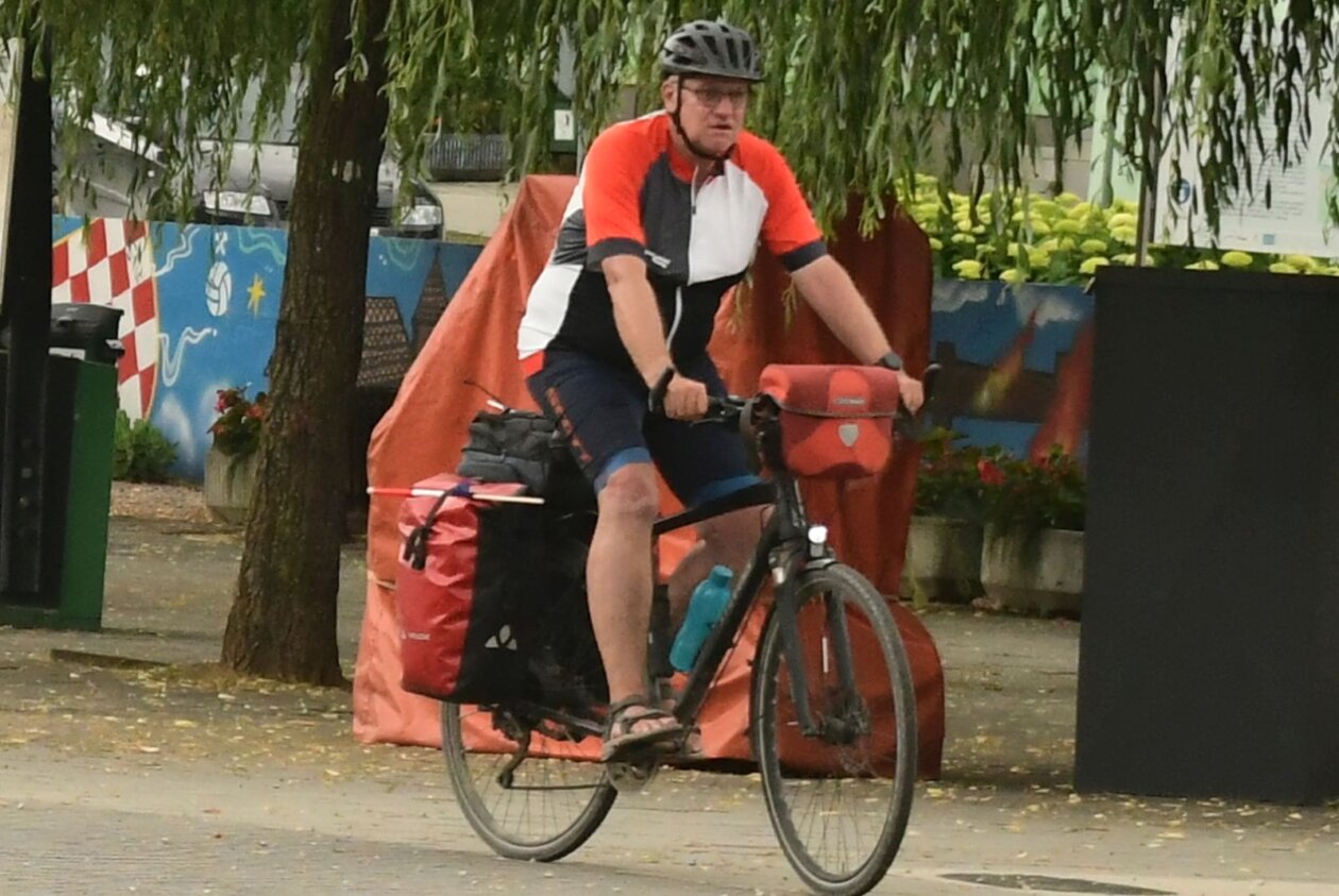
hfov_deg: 24.7
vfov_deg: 16.7
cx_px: 670
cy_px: 448
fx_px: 3053
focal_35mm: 82
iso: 1600
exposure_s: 1/1250
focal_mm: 55
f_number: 6.3
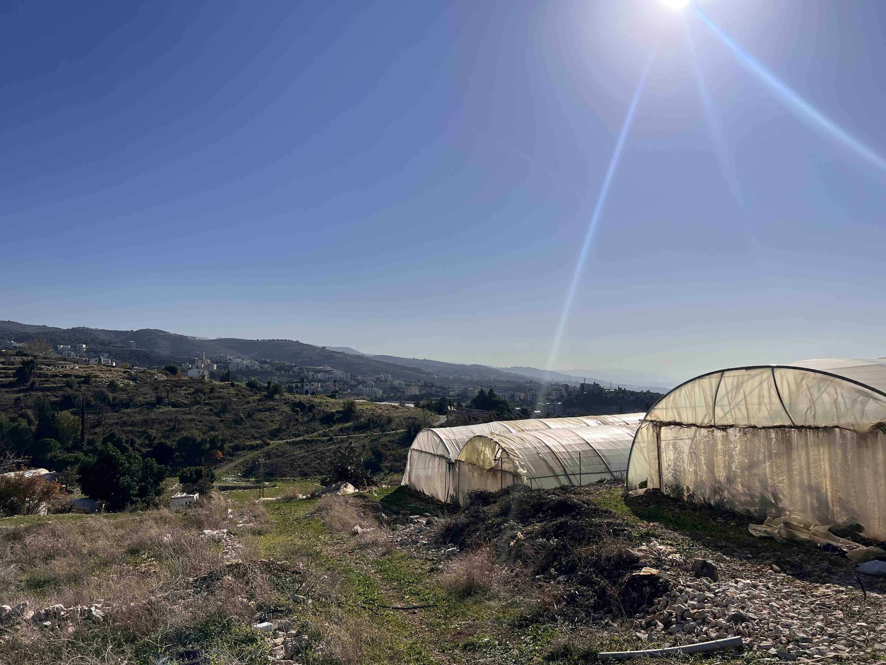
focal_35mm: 26
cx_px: 443
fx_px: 665
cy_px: 332
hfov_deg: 67.3
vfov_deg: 53.1
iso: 50
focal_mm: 5.7
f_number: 1.5
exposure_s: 1/14286
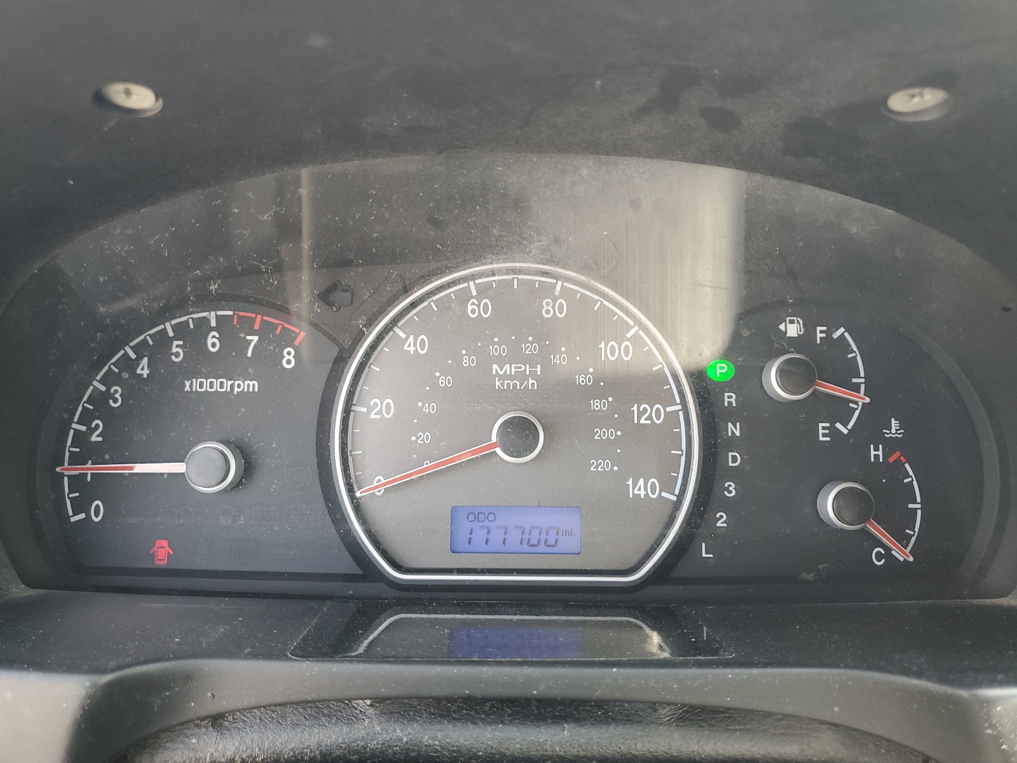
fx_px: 764
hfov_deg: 67.3
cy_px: 382
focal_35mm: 26
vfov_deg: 53.1
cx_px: 508
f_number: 1.5
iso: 69
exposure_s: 1/120
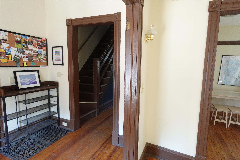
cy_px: 80
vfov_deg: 61.9
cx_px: 120
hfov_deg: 84.0
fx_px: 133
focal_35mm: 20
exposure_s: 1/80
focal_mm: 7.6
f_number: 2
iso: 1000
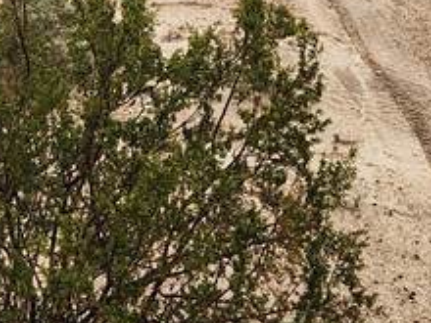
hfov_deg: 18.3
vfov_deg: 13.5
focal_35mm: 107
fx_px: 1332
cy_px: -59
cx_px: 127
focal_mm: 5.4
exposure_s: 1/634
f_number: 1.8
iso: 20
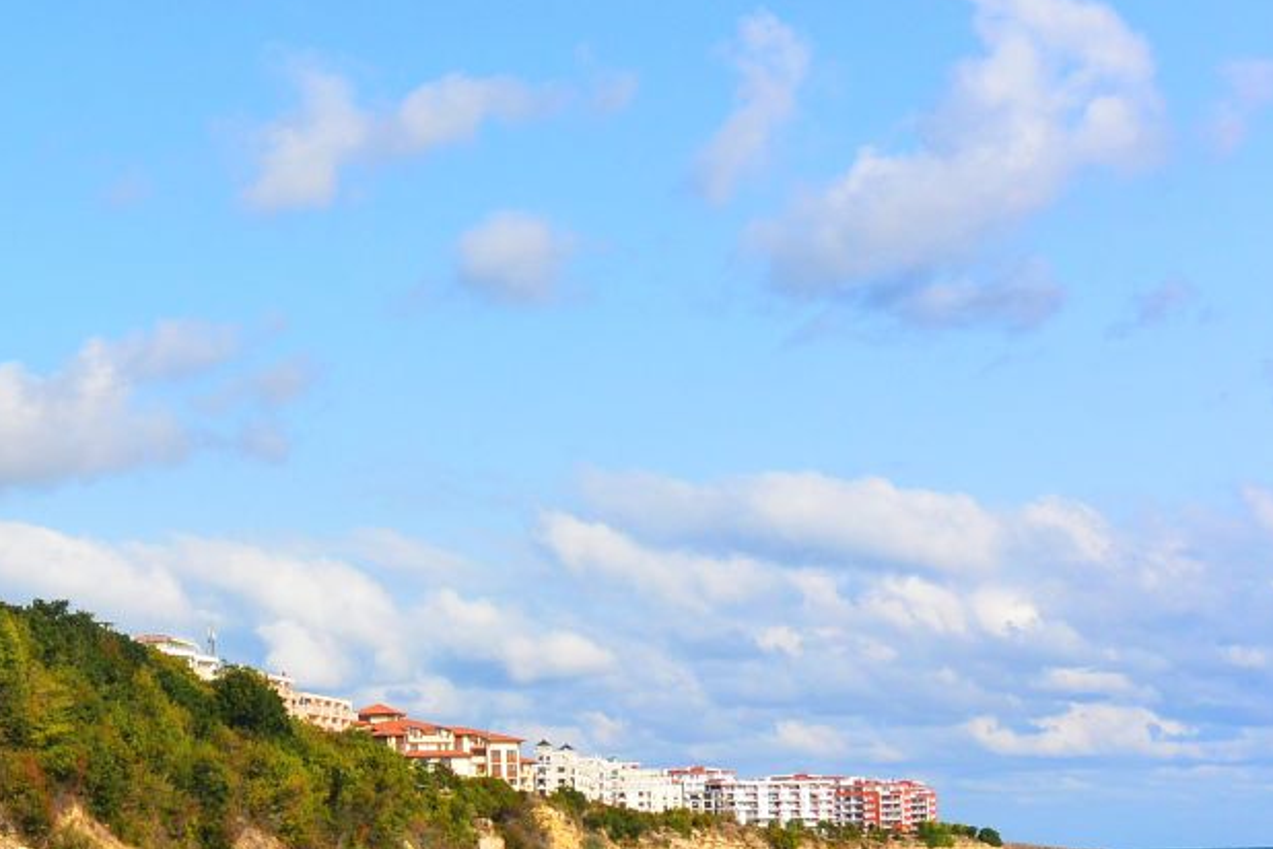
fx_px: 3076
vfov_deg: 15.7
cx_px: 111
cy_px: 582
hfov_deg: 22.8
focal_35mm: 87
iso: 160
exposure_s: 1/800
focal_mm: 15.7
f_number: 5
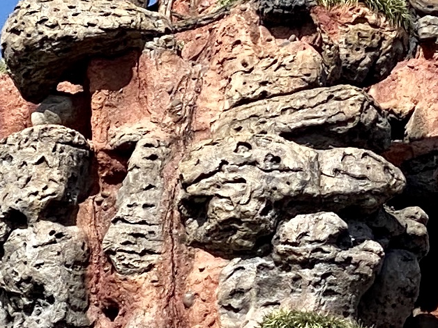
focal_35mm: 334
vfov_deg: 4.4
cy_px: 508
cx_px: 334
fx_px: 4226
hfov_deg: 5.9
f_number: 2
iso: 20
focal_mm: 6
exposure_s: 1/1776
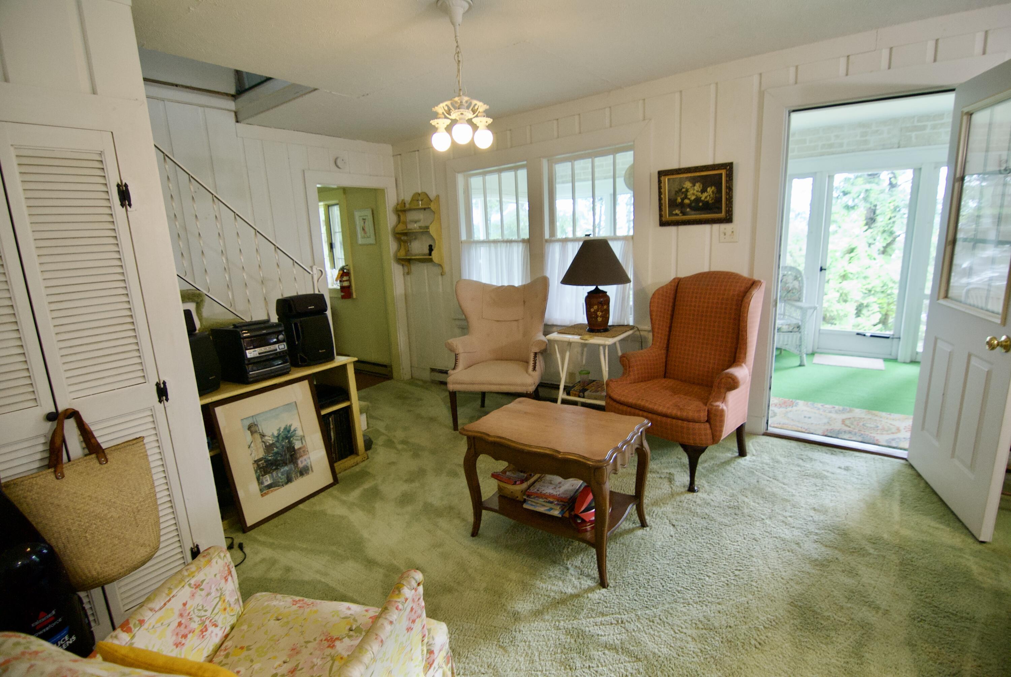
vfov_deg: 72.2
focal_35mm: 16
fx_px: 464
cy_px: 338
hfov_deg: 94.9
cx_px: 506
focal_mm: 11
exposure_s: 1/30
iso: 500
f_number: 2.8
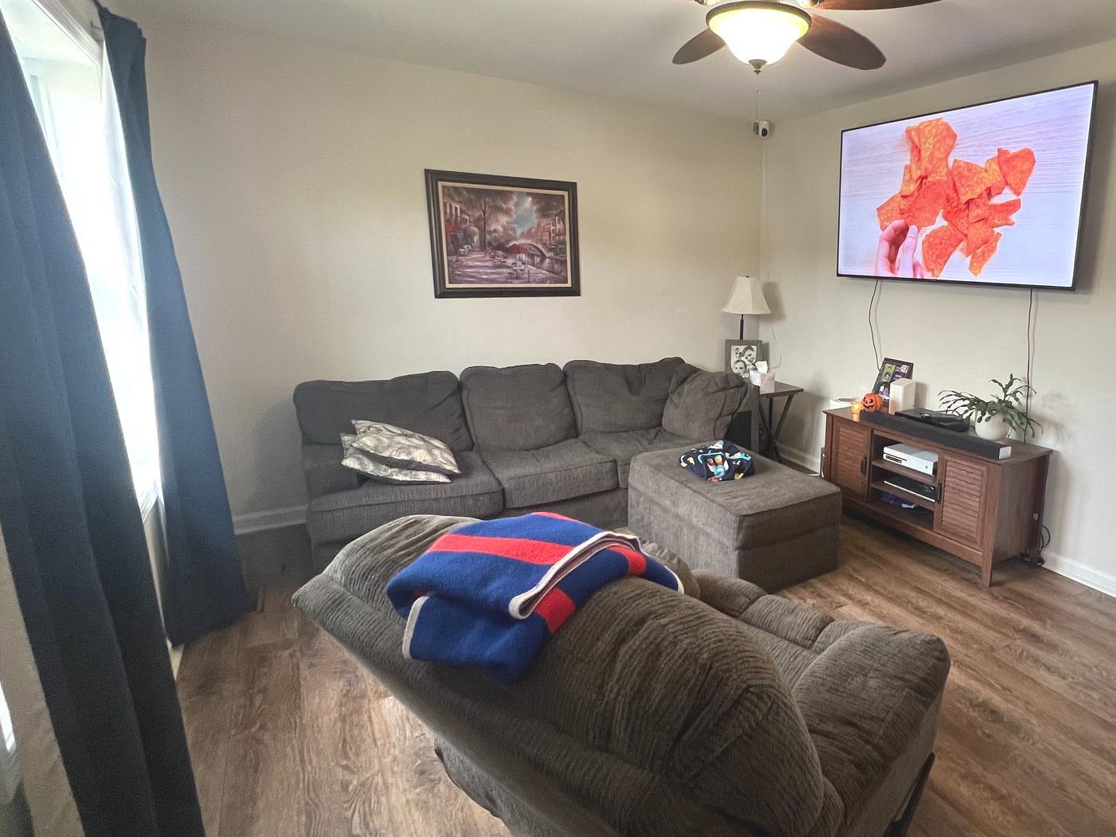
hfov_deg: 81.1
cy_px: 396
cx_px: 765
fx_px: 613
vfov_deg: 68.6
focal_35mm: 19
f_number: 1.8
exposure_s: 1/60
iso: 250
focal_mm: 1.57
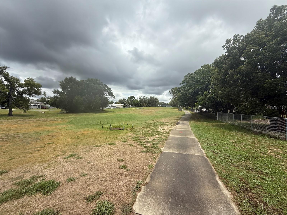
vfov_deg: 85.7
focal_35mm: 14
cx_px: 144
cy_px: 108
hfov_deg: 102.1
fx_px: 116
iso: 50
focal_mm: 2.22
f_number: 2.2
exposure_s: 1/2092
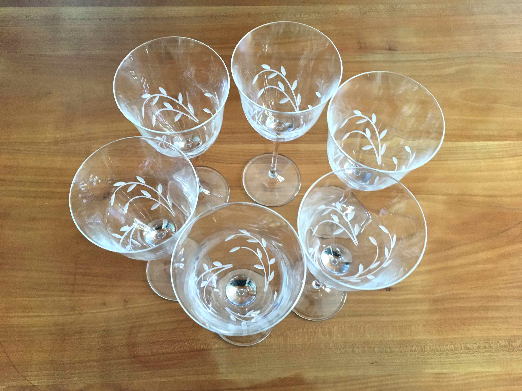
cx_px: 261
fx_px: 437
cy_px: 196
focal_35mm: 29
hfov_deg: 61.7
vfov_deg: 48.2
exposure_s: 1/20
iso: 200
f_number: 2.2
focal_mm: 4.15
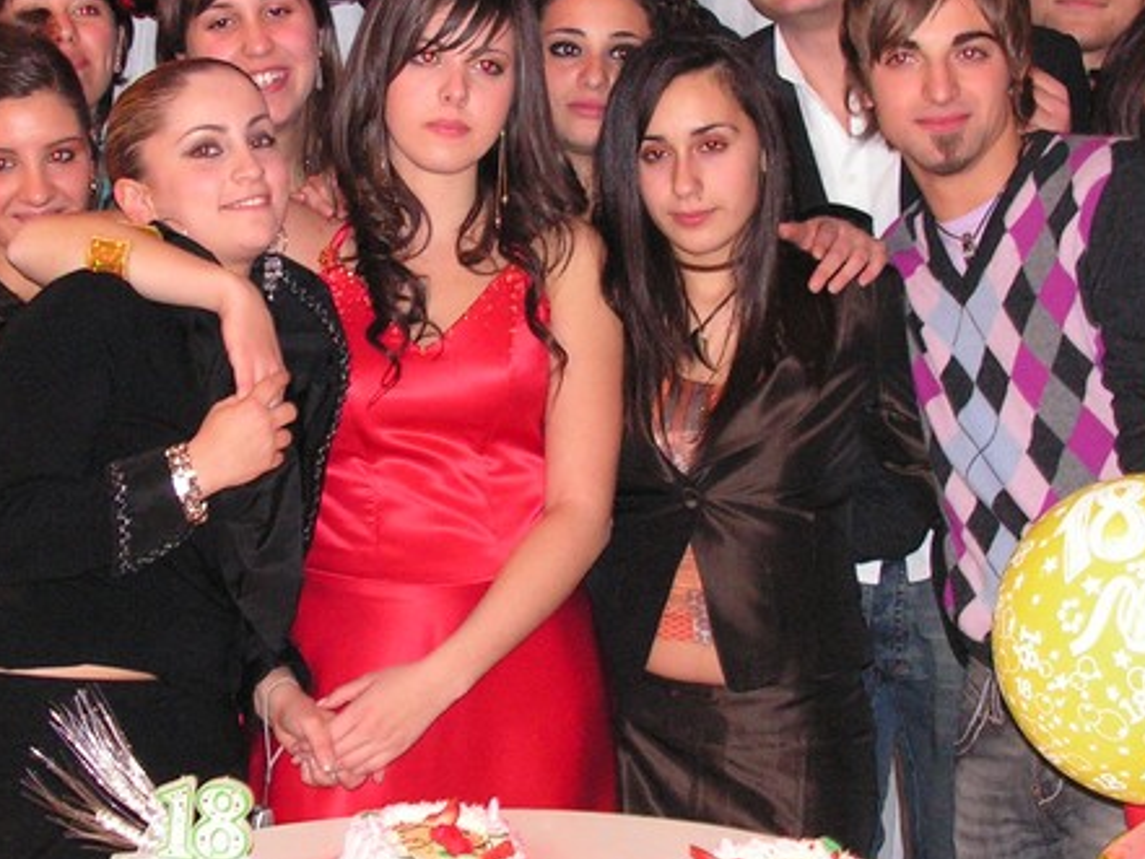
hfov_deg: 22.5
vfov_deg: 17.0
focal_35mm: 87
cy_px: 371
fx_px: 2878
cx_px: 509
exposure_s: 1/40
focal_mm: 8.1
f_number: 3.2
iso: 200
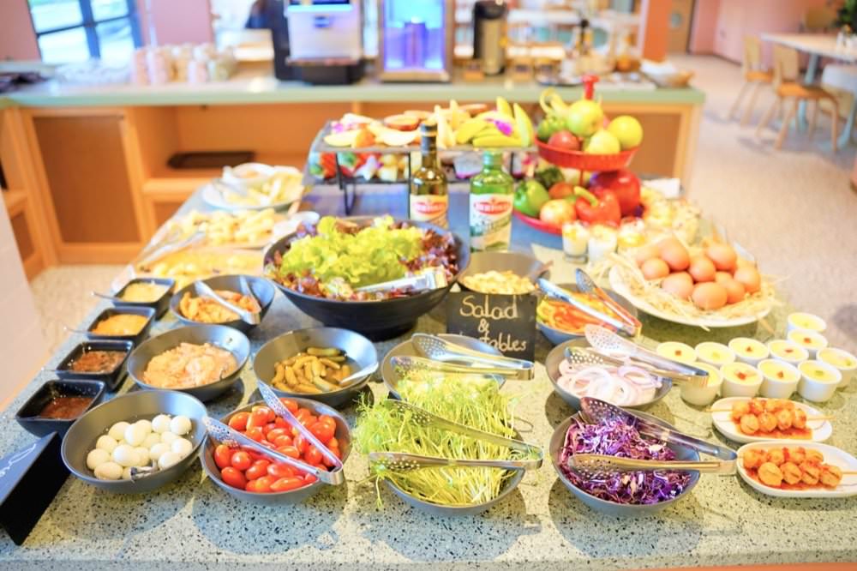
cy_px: 286
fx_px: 666
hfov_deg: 65.5
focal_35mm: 28
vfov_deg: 46.4
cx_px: 428
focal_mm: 28
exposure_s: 1/30
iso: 400
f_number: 2.8
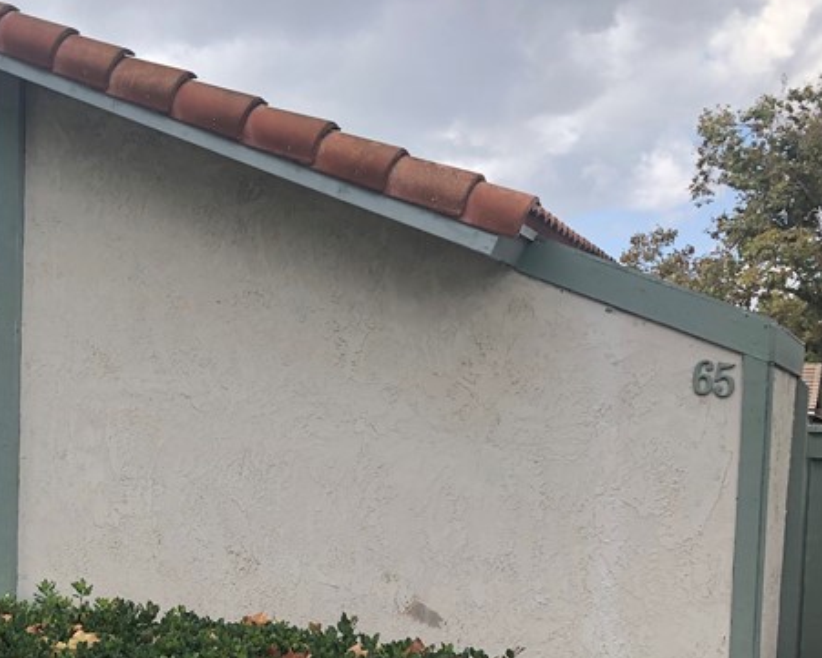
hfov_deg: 29.0
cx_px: 47
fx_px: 1509
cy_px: 525
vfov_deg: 24.2
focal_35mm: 62
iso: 20
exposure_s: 1/991
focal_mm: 3.99
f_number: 1.8
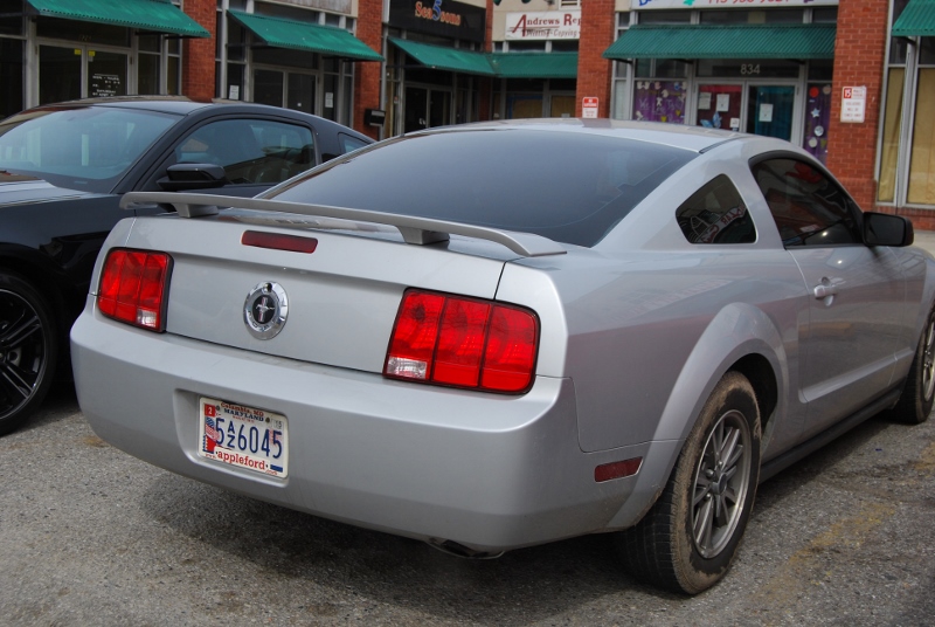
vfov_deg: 30.0
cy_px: 314
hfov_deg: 43.5
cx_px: 468
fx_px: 1170
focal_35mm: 45
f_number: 10
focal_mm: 30
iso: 200
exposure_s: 1/400
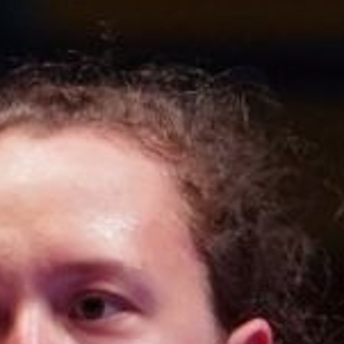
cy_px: 558
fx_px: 32583
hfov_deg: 0.6
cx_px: -196
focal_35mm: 2898
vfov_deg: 0.6
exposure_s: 1/1000
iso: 2000
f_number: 2.8
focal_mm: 191
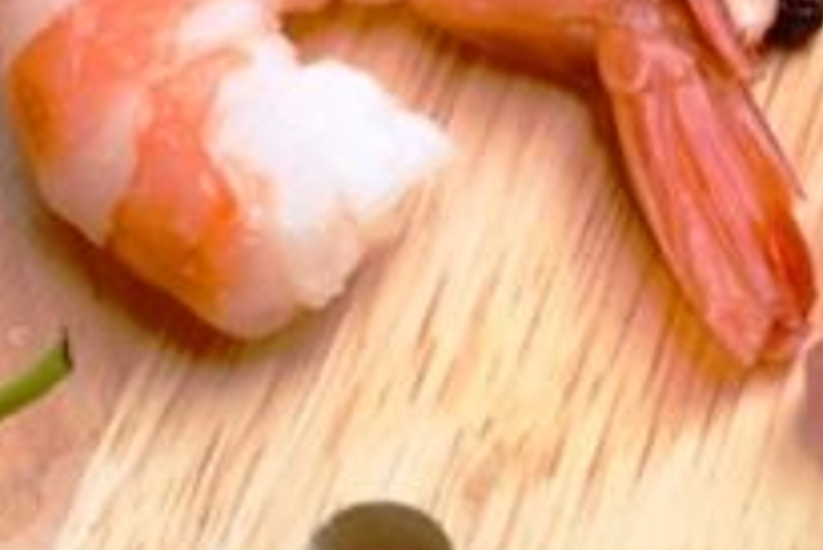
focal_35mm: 464
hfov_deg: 4.4
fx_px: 10615
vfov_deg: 3.0
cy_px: -399
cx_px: 743
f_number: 10
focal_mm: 62
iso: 400
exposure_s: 1/200
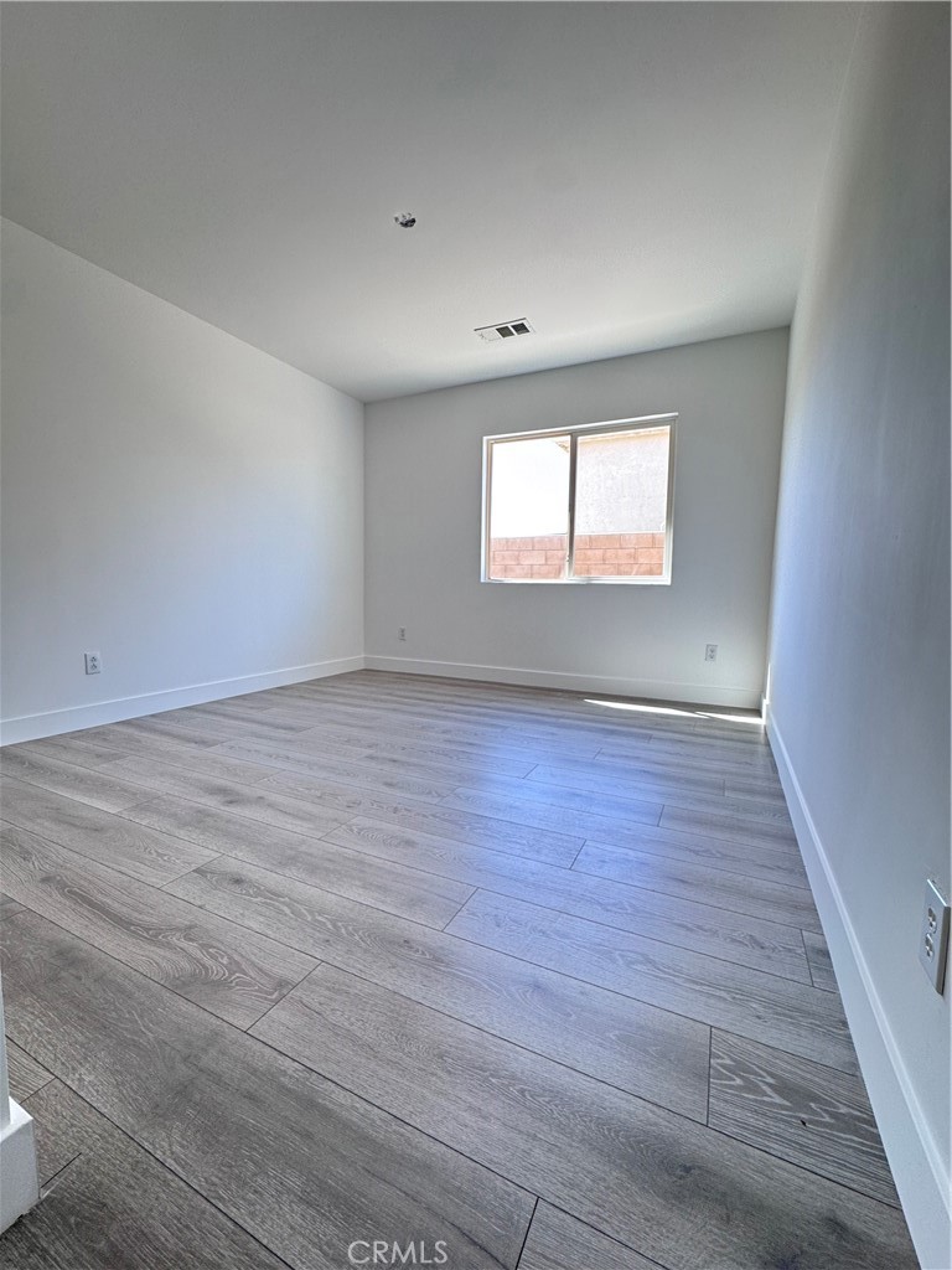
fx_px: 513
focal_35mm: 14
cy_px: 635
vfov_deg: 102.1
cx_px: 476
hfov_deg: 85.7
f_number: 2.2
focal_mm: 2.22
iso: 125
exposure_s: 1/99
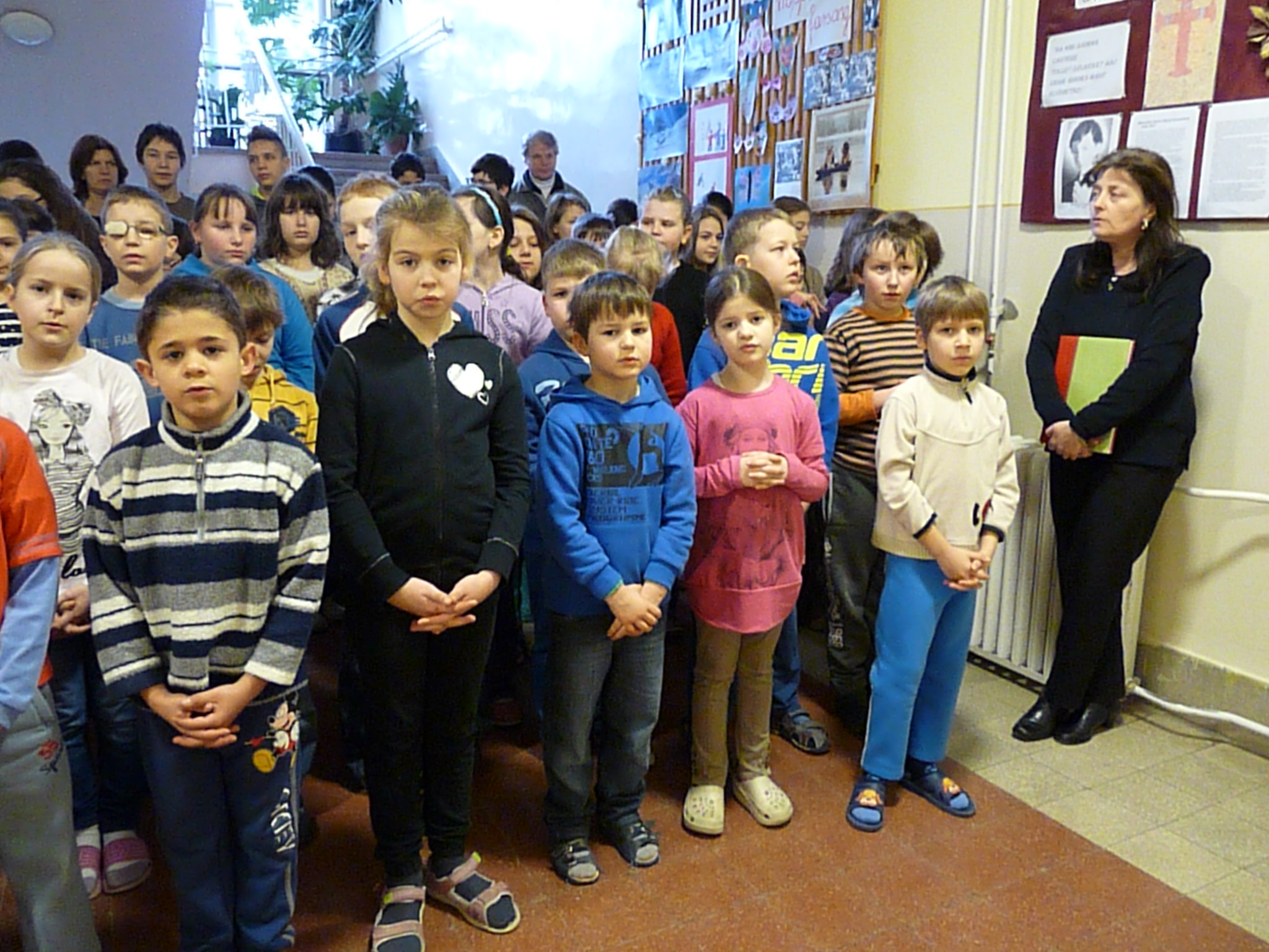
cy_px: 476
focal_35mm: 27
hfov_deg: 65.3
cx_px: 634
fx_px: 990
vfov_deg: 51.4
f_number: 2.8
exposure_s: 1/20
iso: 1600
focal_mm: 4.8
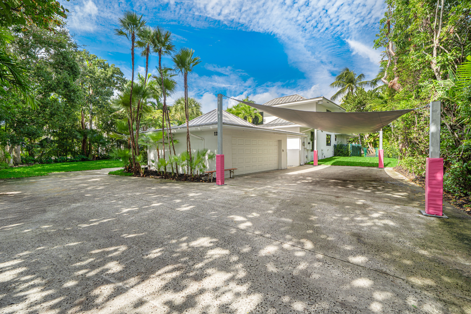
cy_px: 157
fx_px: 196
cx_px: 236
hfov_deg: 100.4
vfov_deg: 77.3
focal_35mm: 15
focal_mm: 15
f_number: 11
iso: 100
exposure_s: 1/40
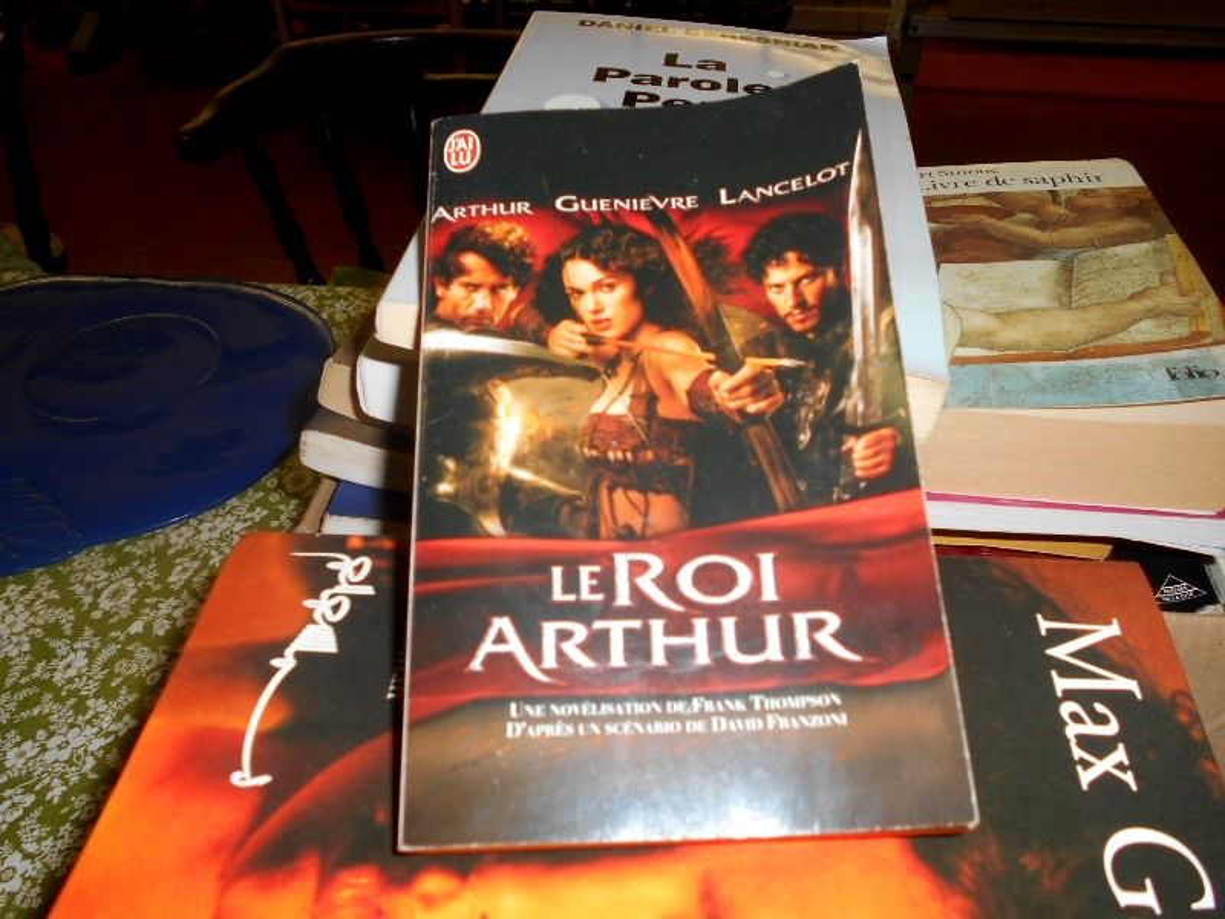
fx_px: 1062
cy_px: 460
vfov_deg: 46.8
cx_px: 612
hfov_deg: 60.0
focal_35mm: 30
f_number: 3.4
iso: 80
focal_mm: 5.1
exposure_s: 1/25
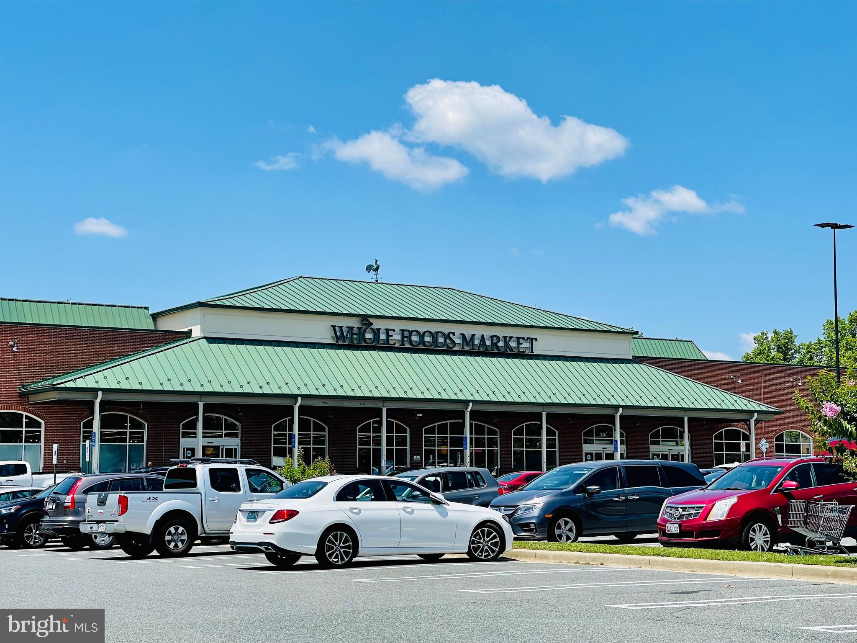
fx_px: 1584
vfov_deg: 22.9
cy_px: 322
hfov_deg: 30.3
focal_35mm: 64
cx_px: 428
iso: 20
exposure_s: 1/1468
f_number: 2.2
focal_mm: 7.5
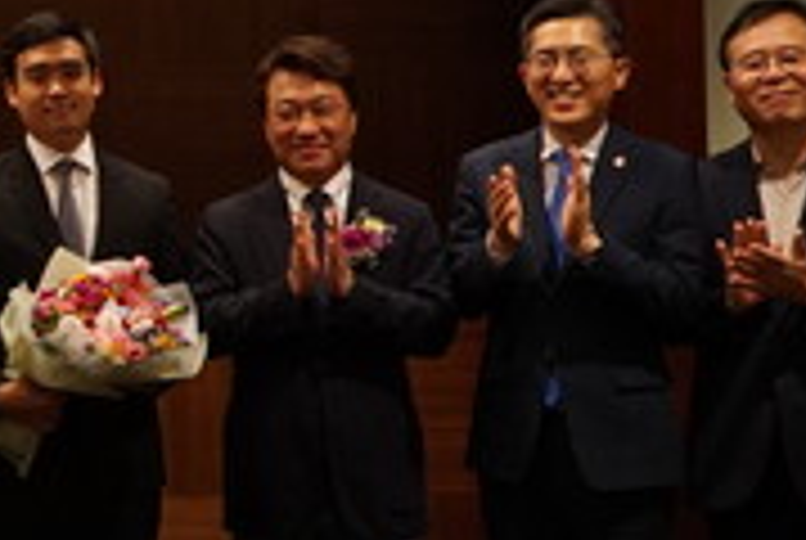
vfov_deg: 14.1
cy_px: 164
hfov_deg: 19.0
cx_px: -311
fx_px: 2175
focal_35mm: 97
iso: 4000
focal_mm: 29
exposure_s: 1/160
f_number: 4
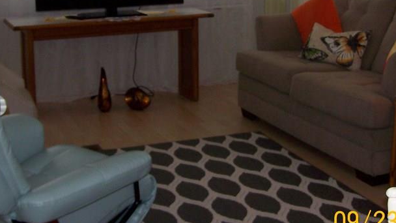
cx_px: 164
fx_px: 693
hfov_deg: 31.8
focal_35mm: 66
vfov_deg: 18.0
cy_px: 32
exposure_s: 1/64
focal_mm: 6
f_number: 2.7
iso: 80
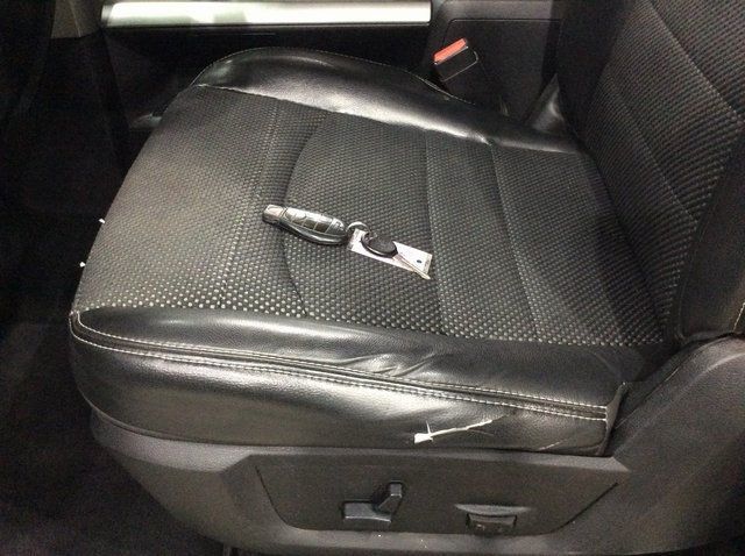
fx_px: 688
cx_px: 372
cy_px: 278
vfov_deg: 44.1
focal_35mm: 32
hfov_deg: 56.9
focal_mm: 3.3
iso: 400
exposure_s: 1/15
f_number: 2.4
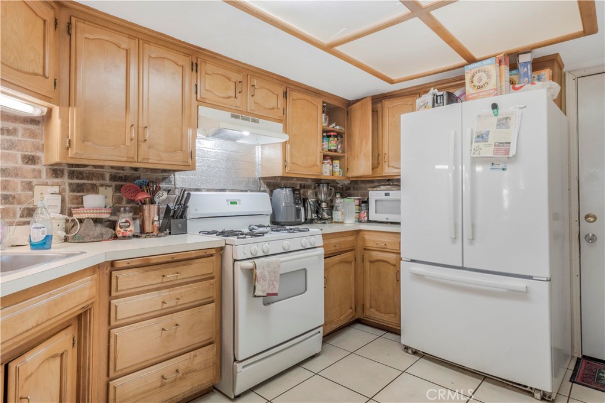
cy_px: 202
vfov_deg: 64.5
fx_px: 319
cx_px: 302
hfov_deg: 86.9
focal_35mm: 19
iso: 1250
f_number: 8
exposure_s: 1/25
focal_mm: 19
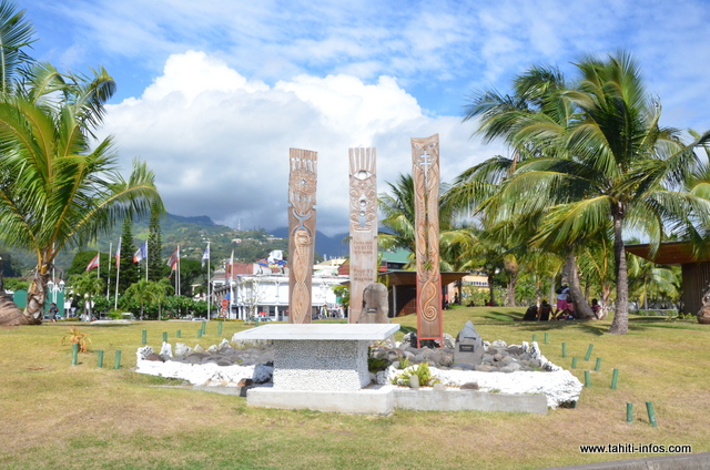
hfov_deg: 57.3
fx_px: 650
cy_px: 235
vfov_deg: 39.8
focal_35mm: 33
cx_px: 355
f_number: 20
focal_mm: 22
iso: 2500
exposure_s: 1/1600
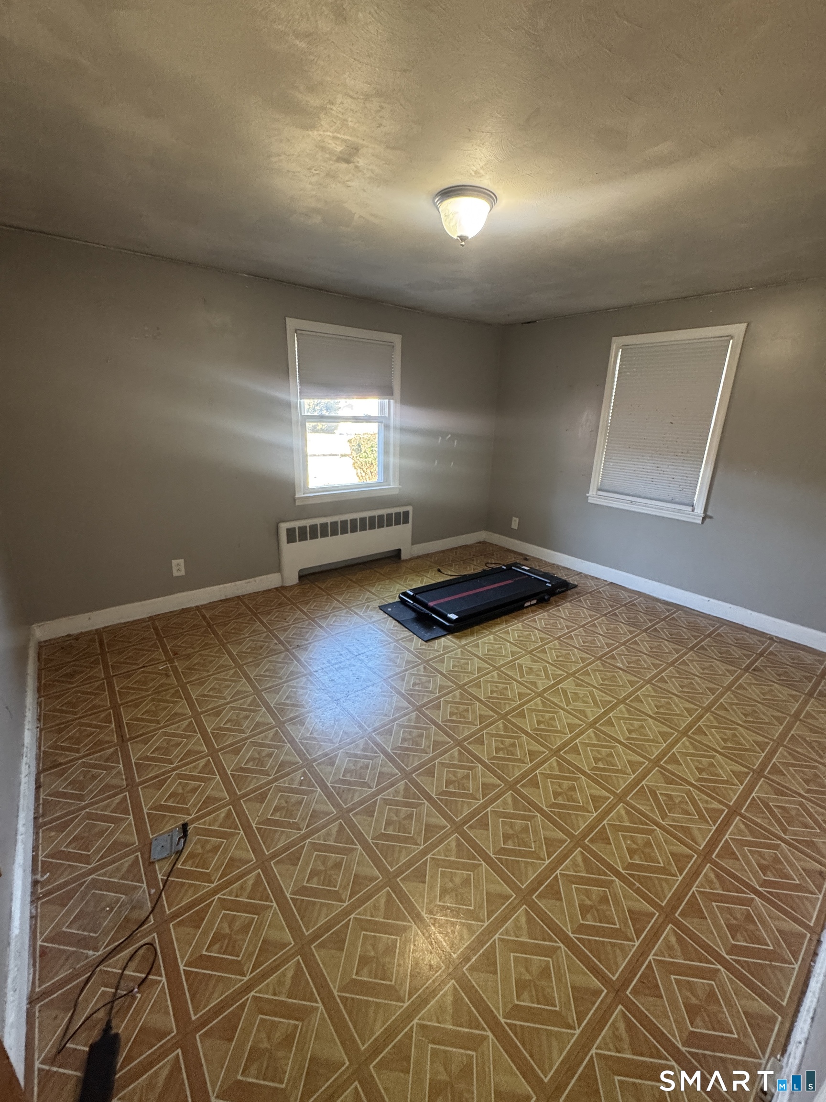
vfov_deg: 102.1
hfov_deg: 85.7
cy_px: 551
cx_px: 413
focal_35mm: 14
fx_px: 445
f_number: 2.2
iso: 400
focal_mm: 2.22
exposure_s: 1/60
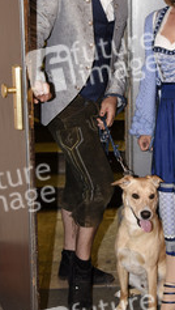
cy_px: 129
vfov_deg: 31.3
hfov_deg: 18.0
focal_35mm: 67
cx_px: 131
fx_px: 551
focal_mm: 38
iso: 1250
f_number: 6.3
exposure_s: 1/80
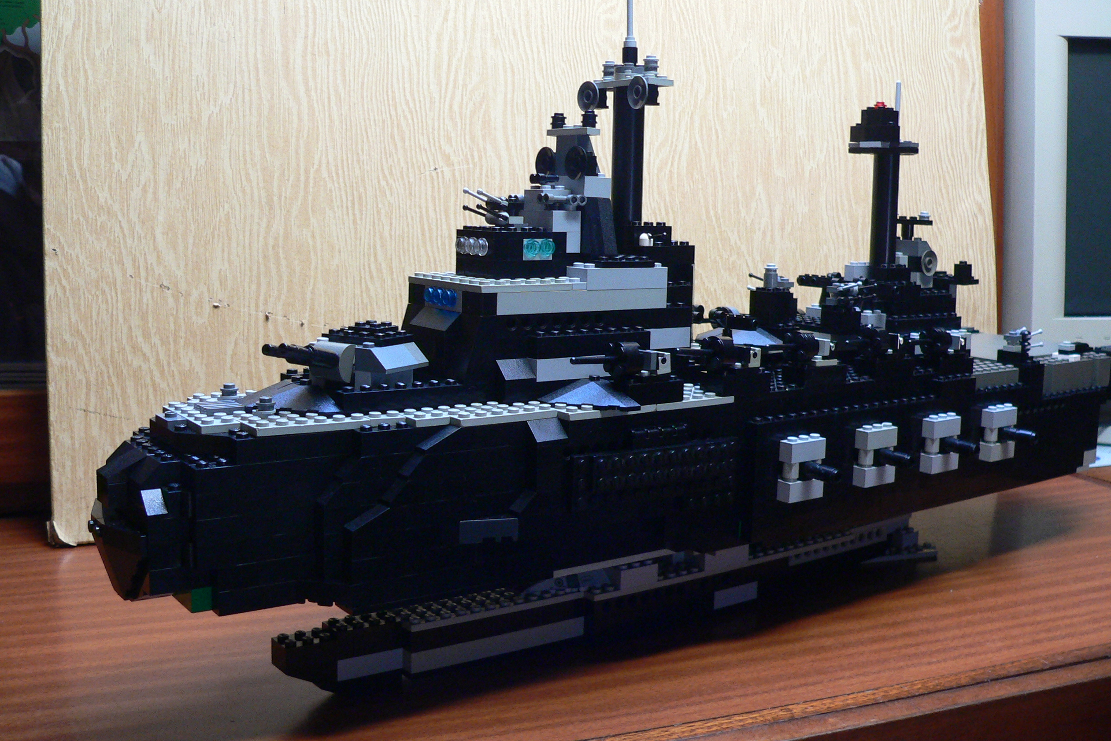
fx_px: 1173
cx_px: 554
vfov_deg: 35.0
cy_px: 344
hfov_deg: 50.7
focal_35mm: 38
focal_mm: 6
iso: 200
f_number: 2.8
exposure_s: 1/40
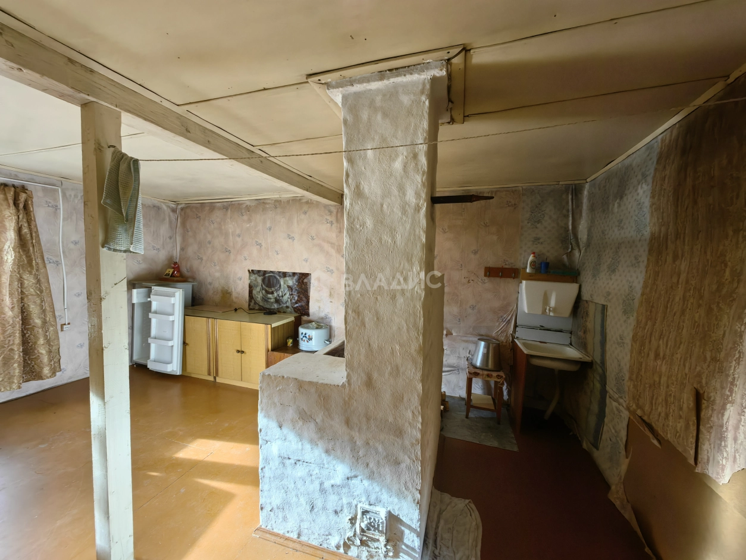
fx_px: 280
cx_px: 373
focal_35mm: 13
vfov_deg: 89.9
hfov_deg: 106.2
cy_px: 280
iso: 50
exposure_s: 1/122
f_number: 2.2
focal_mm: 1.76
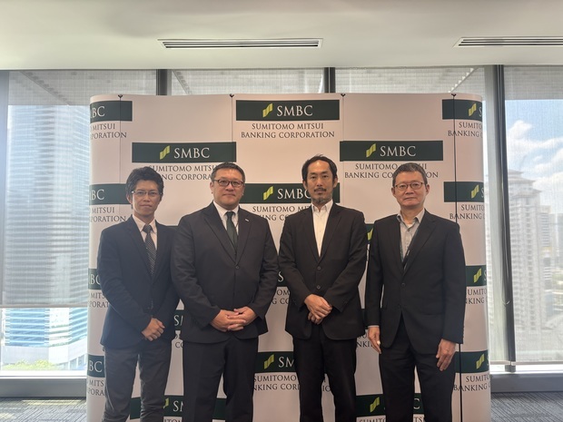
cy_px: 211
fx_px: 423
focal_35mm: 26
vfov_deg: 53.1
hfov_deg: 67.3
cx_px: 282
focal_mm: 5.96
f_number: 1.6
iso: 100
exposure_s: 1/50
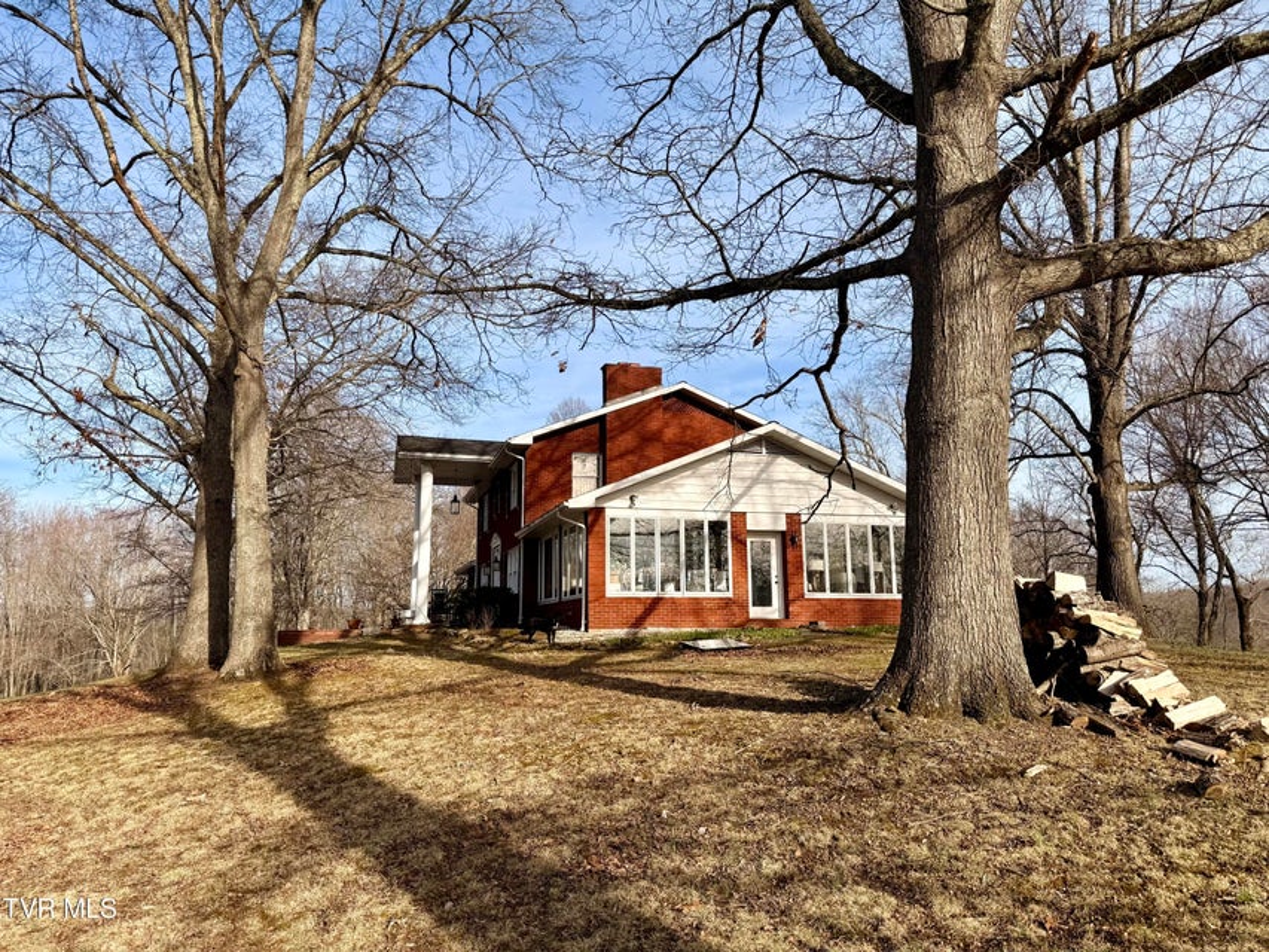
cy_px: 476
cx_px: 634
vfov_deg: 56.8
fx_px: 880
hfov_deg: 71.6
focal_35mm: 24
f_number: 1.78
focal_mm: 6.76
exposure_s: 1/3584
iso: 80
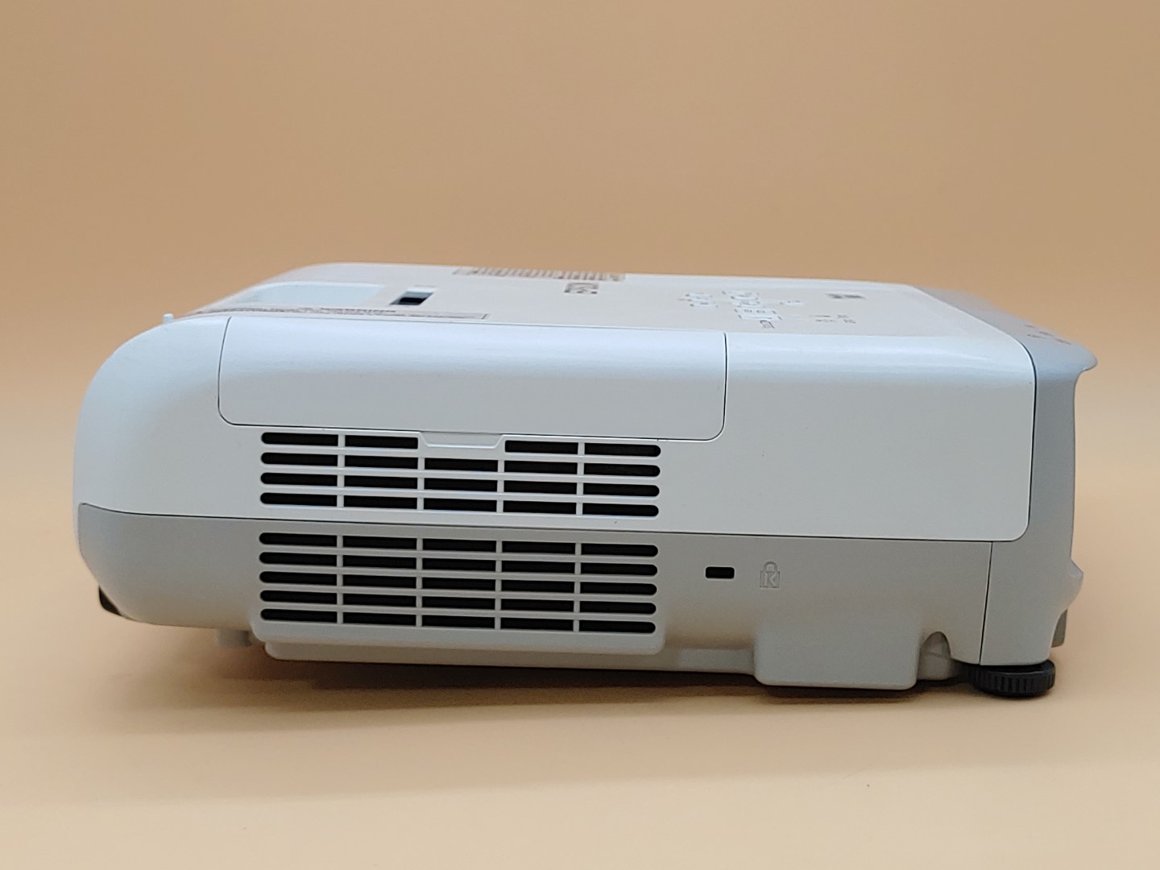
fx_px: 1810
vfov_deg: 27.0
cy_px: 435
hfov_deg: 35.5
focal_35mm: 54
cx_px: 580
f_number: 1.8
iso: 50
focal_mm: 4.36
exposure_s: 1/140
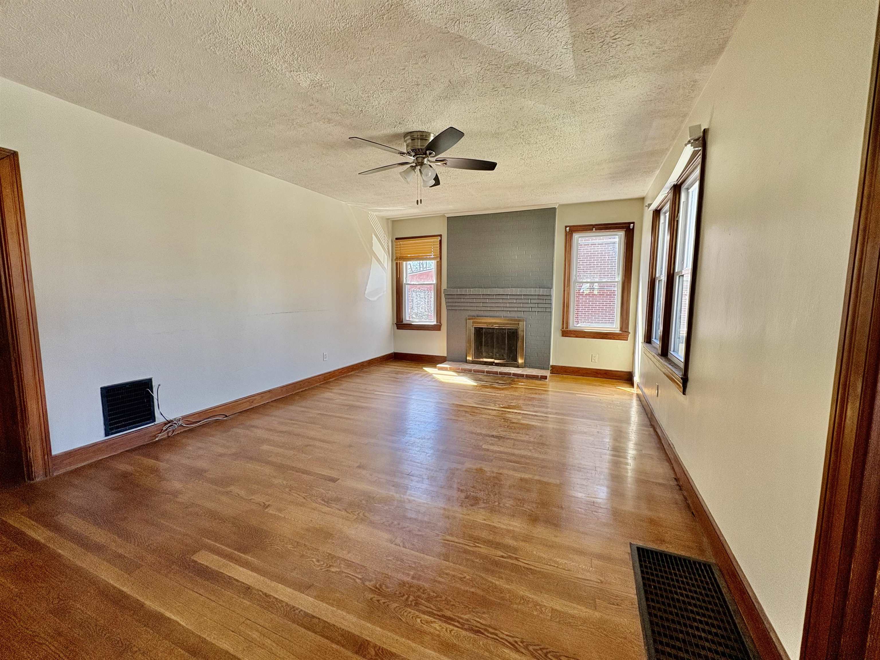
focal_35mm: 14
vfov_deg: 85.7
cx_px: 440
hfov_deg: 102.1
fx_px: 356
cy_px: 330
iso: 80
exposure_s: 1/99
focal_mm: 2.22
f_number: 2.2
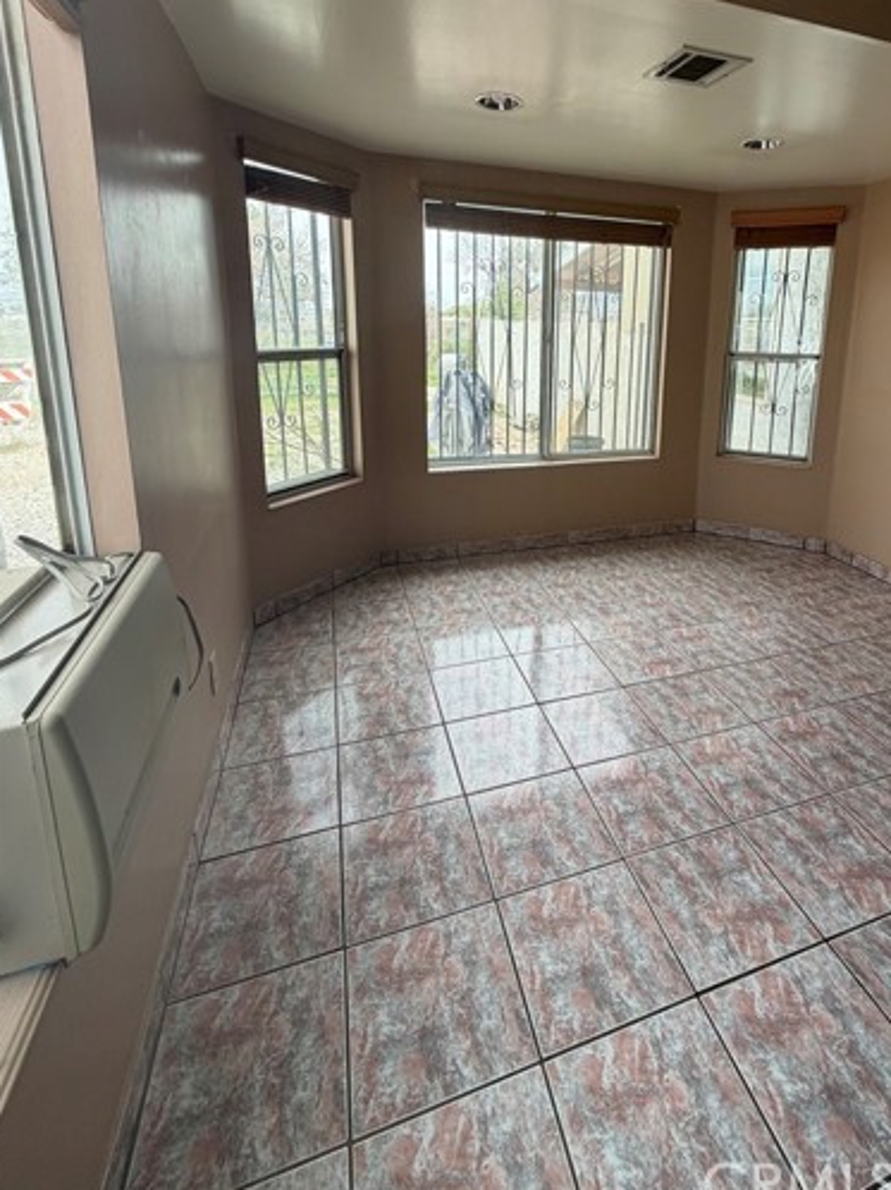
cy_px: 454
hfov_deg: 70.4
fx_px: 618
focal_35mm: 18
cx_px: 559
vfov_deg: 86.2
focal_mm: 2.22
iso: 64
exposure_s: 1/121
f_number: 2.2
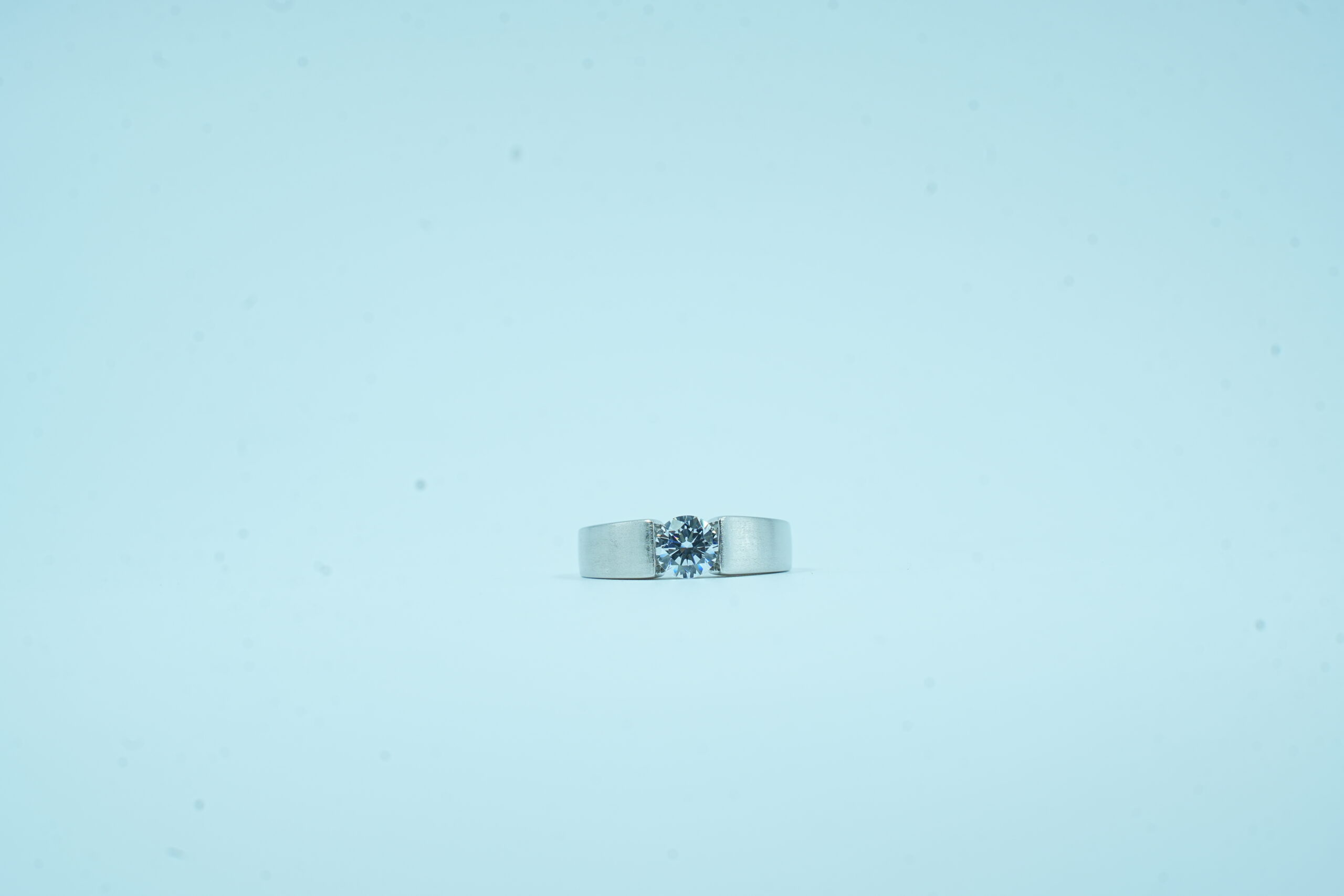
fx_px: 3920
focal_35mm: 105
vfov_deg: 13.0
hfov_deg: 19.5
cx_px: 672
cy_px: 448
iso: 400
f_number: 10
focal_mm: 105
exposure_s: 1/125
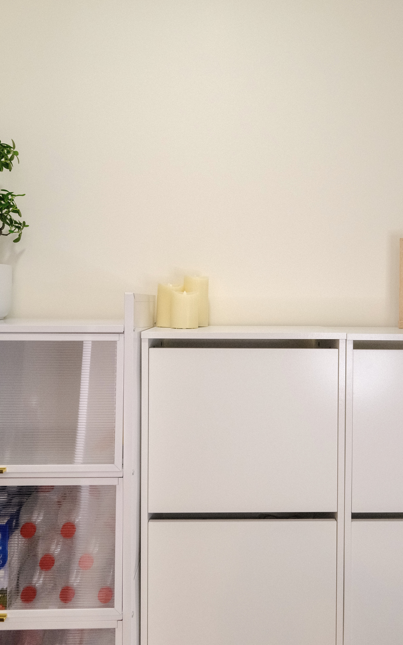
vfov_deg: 77.1
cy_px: 301
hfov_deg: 52.7
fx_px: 404
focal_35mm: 23
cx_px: 234
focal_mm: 10
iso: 2500
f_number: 4
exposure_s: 1/125
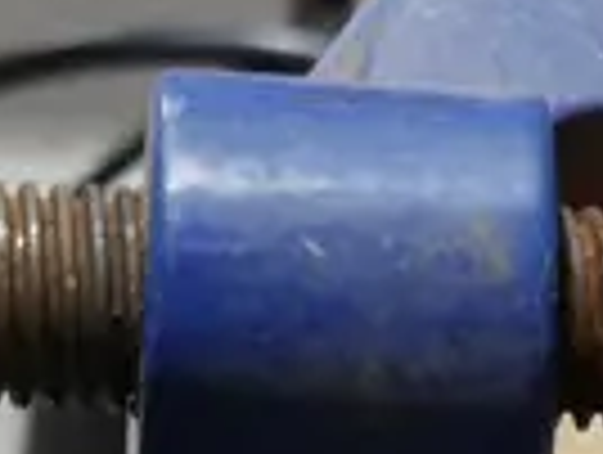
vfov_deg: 6.9
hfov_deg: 9.1
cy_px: 564
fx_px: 3735
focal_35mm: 214
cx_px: 828
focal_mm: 14
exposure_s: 1/60
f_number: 3.5
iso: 320
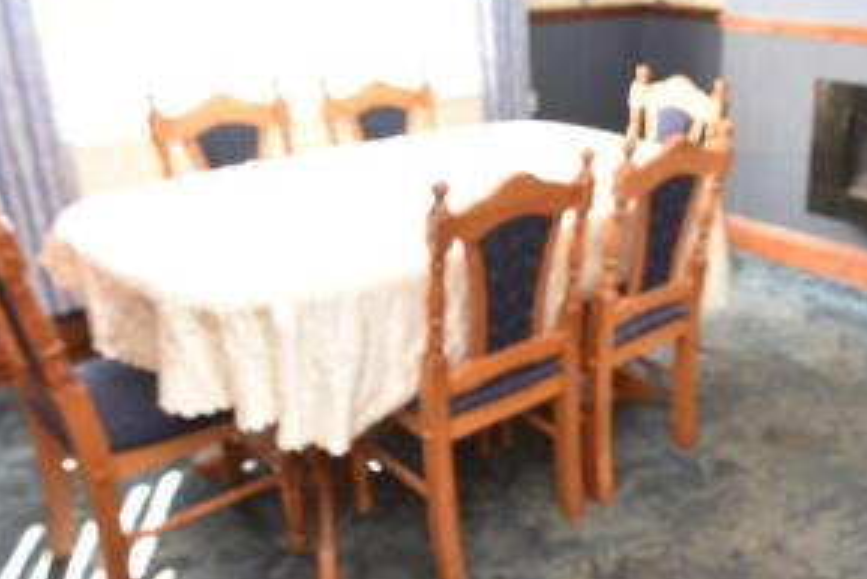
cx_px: 664
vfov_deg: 38.7
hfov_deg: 52.9
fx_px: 819
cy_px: 226
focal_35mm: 34
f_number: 5.6
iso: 800
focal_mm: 10
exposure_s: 1/125
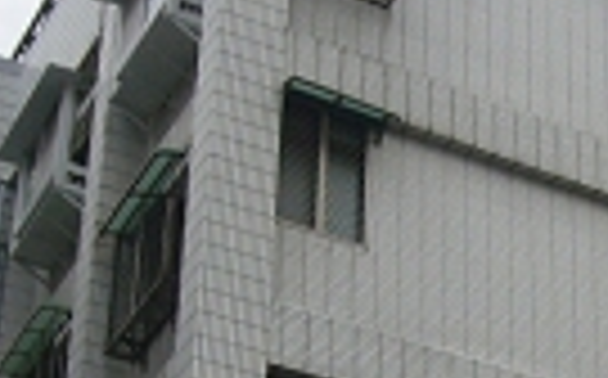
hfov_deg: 15.3
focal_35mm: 132
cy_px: 590
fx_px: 2185
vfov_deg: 9.6
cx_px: 707
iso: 80
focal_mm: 4.6
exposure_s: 1/400
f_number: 5.6
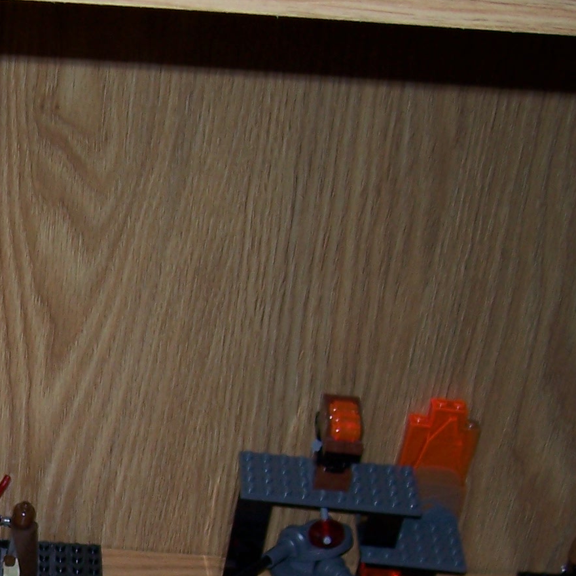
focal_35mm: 88
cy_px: 619
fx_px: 1657
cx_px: -236
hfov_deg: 18.0
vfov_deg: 19.0
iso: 80
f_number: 2.7
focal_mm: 5.6
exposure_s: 1/60
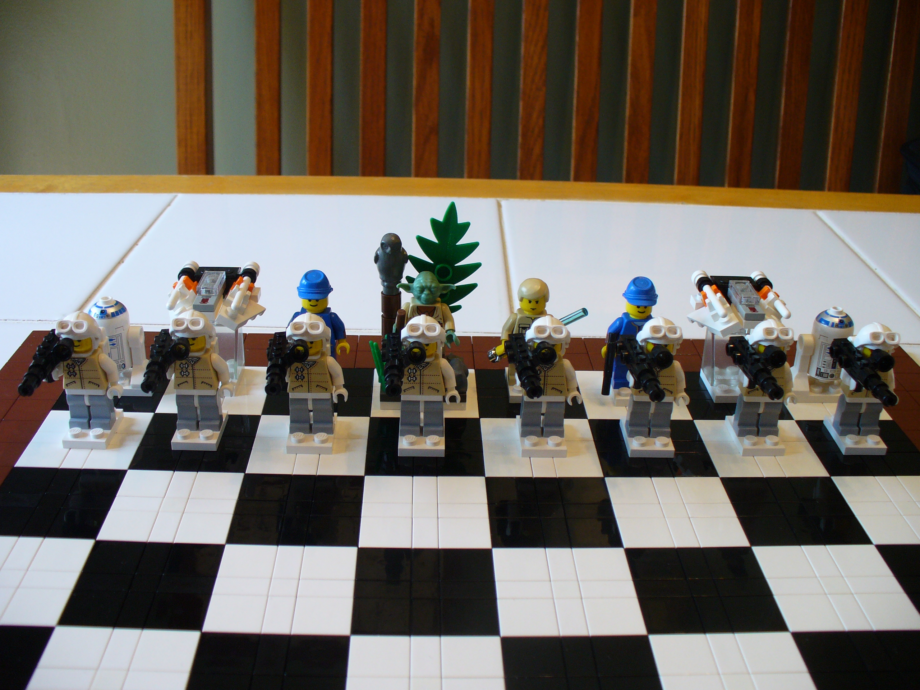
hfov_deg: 50.1
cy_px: 345
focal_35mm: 37
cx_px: 460
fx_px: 983
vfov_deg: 38.7
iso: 100
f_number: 2.8
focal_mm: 6.1
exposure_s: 1/40
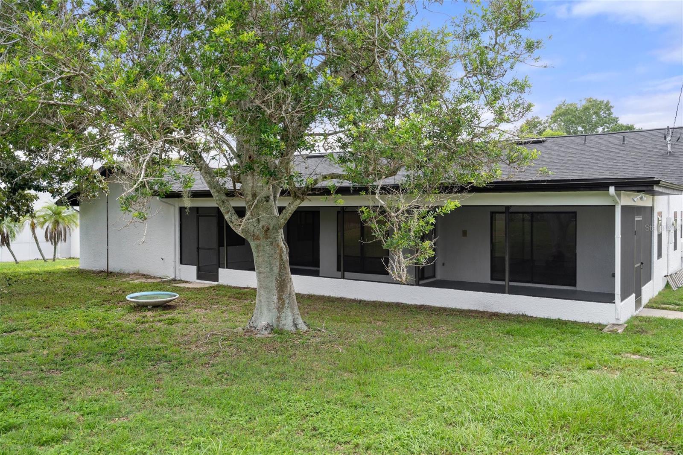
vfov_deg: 43.6
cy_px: 228
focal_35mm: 30
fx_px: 569
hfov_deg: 61.9
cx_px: 342
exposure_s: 1/25
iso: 320
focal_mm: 30
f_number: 8
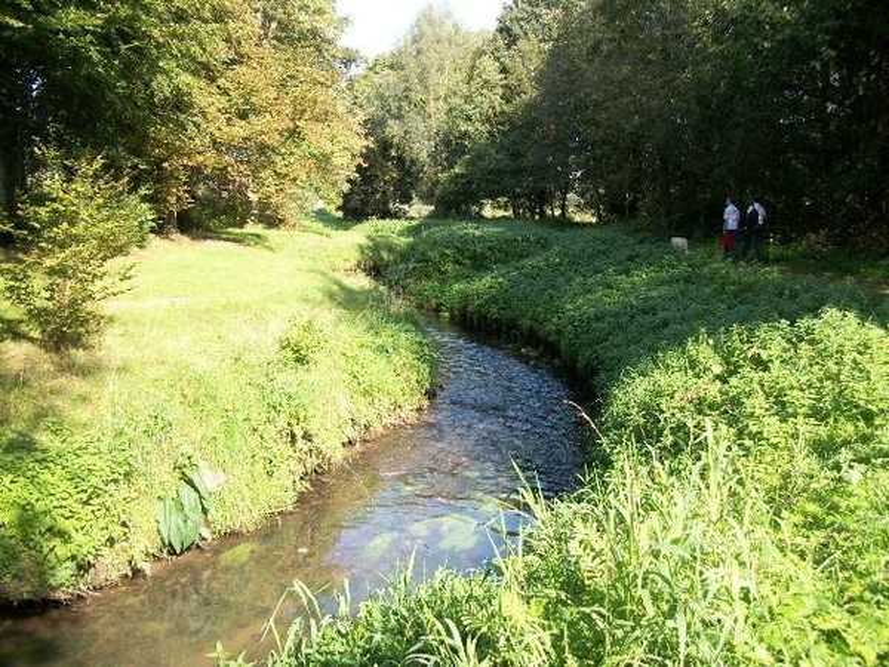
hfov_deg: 56.8
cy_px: 334
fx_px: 822
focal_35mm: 32
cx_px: 444
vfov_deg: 44.2
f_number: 2.9
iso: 80
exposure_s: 1/320
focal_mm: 5.7
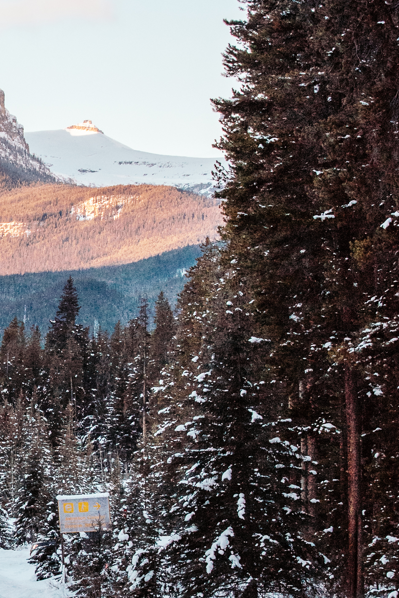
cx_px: -203
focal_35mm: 215
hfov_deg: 6.3
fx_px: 3574
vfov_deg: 9.6
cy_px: 361
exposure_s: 1/1000
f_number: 6.3
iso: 800
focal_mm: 70
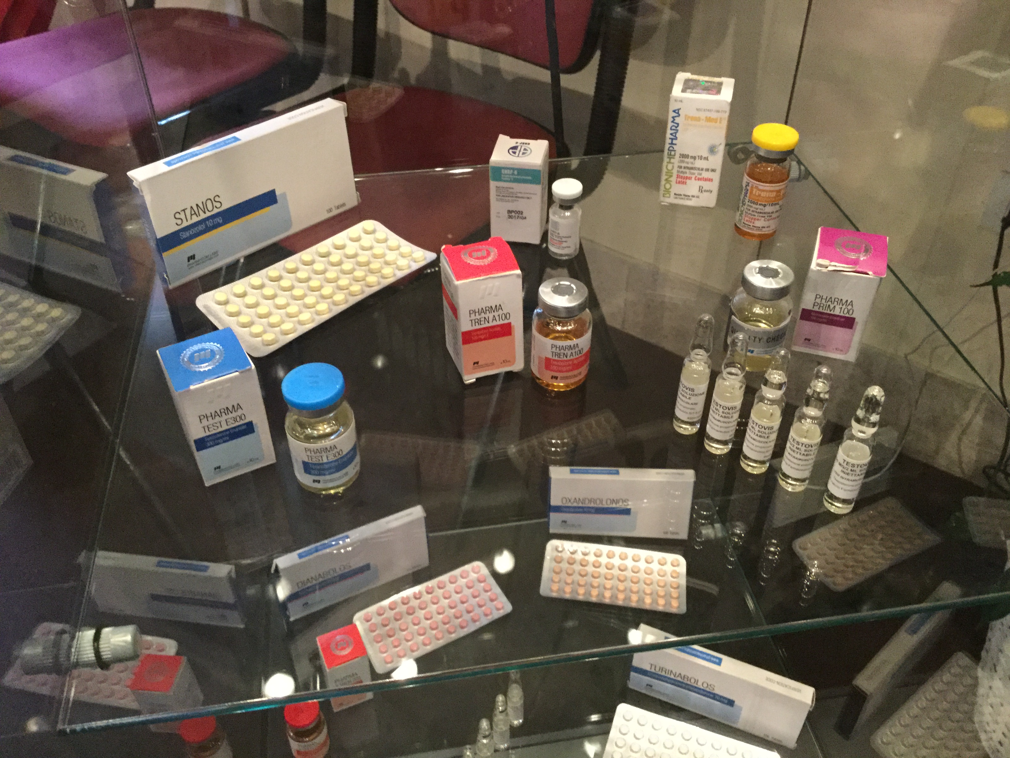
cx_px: 505
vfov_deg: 45.4
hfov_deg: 58.4
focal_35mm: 31
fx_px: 904
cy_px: 379
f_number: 2.4
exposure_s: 1/17
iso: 250
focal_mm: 3.3
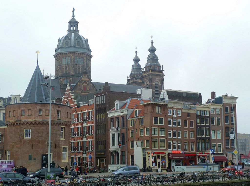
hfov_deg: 36.9
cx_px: 125
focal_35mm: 52
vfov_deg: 27.9
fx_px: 375
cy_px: 93
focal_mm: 8.5
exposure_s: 1/100
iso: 80
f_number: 3.8
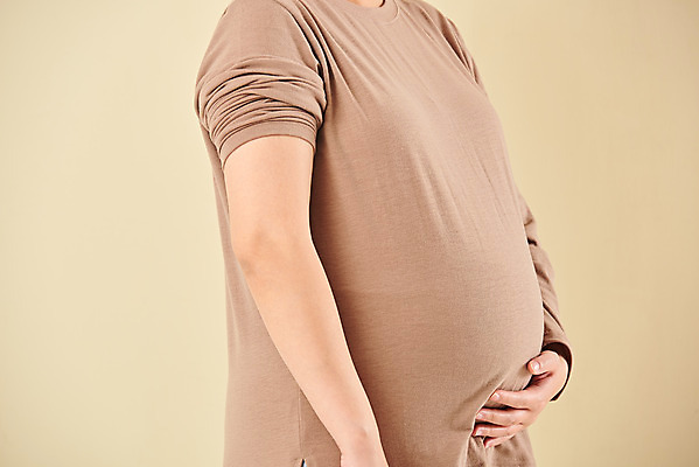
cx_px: 350
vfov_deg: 7.4
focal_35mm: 185
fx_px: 3594
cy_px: 234
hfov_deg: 11.1
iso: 100
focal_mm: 185
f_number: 6.3
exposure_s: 1/125
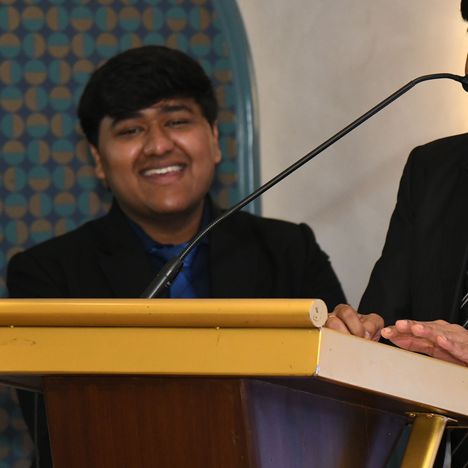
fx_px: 3747
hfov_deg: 7.1
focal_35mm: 245
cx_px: 393
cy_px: 247
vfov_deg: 7.1
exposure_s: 1/160
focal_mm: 110
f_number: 5
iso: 2500
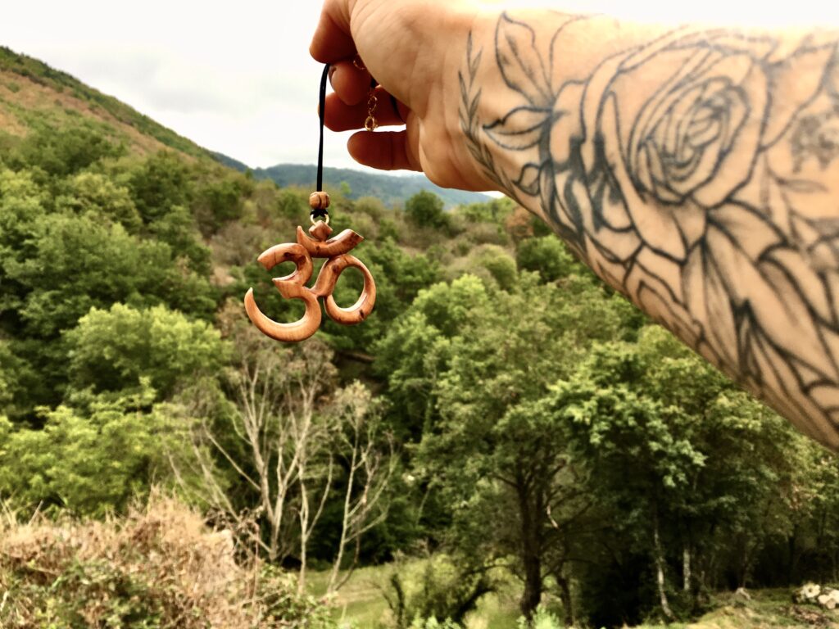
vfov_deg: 48.2
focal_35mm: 29
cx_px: 420
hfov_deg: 61.7
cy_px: 314
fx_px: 703
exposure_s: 1/100
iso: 40
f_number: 2.2
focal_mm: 4.15
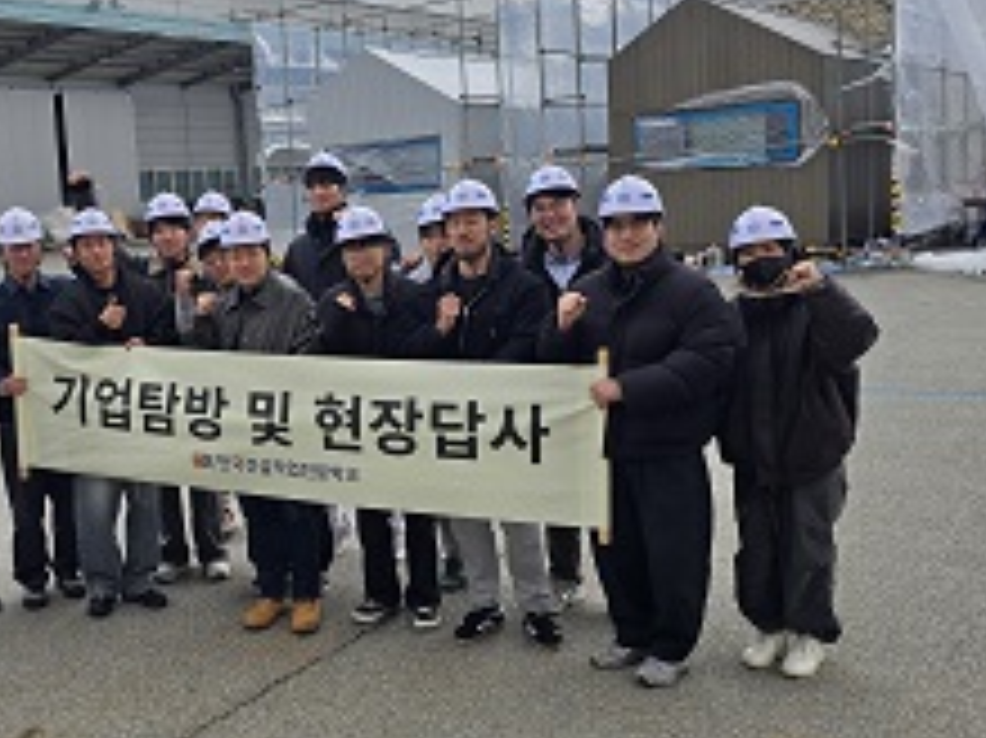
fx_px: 1139
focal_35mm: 40
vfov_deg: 35.8
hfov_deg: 45.3
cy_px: 304
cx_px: 257
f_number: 1.7
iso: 12
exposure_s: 1/261
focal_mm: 6.3
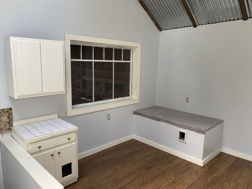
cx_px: 126
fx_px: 189
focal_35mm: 26
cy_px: 94
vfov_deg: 53.1
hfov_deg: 67.3
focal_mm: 4.25
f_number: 1.8
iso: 125
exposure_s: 1/71
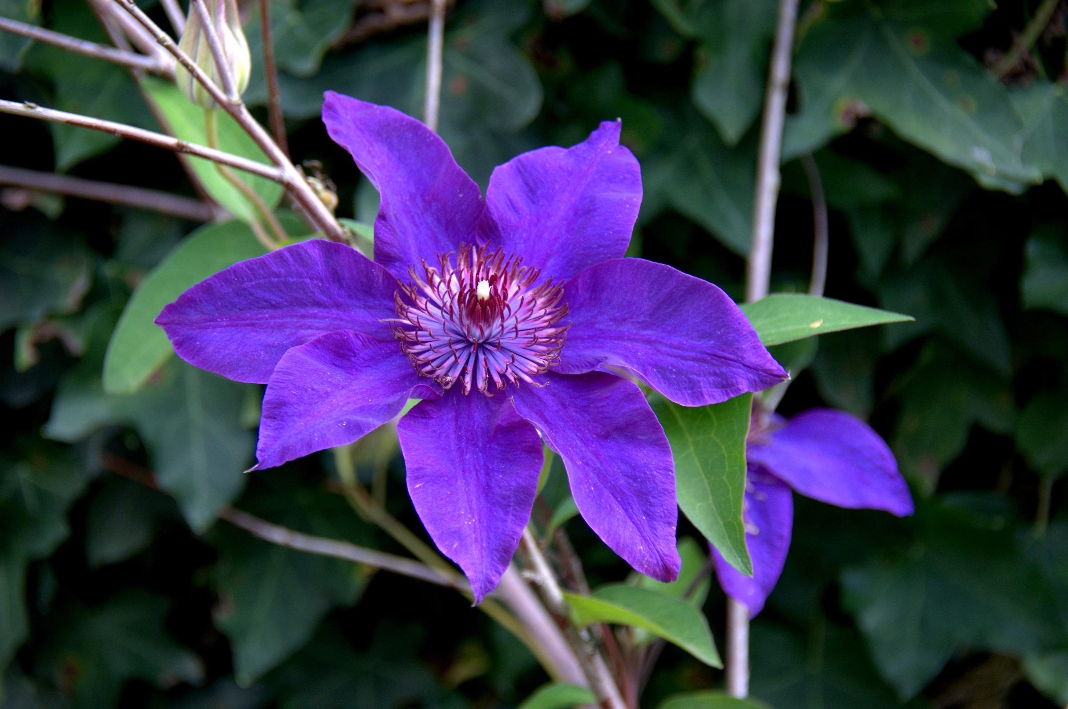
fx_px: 5555
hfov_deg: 11.0
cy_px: 354
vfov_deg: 7.3
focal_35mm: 188
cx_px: 534
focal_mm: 125
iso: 220
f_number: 5.6
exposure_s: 1/100
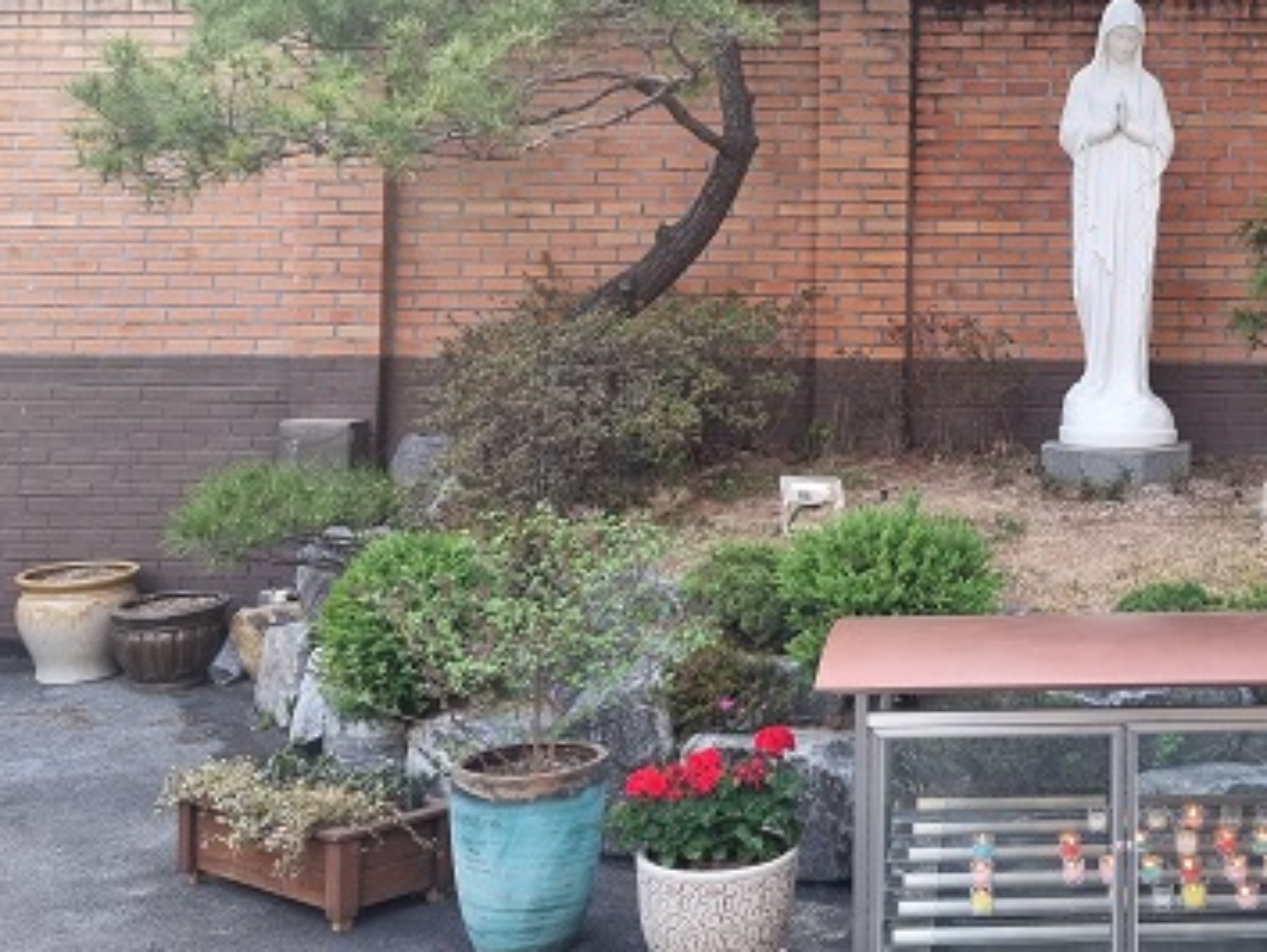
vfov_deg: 29.3
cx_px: 1113
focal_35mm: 49
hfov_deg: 36.7
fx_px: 1795
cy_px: 256
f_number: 1.8
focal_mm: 5.4
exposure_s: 1/120
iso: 100
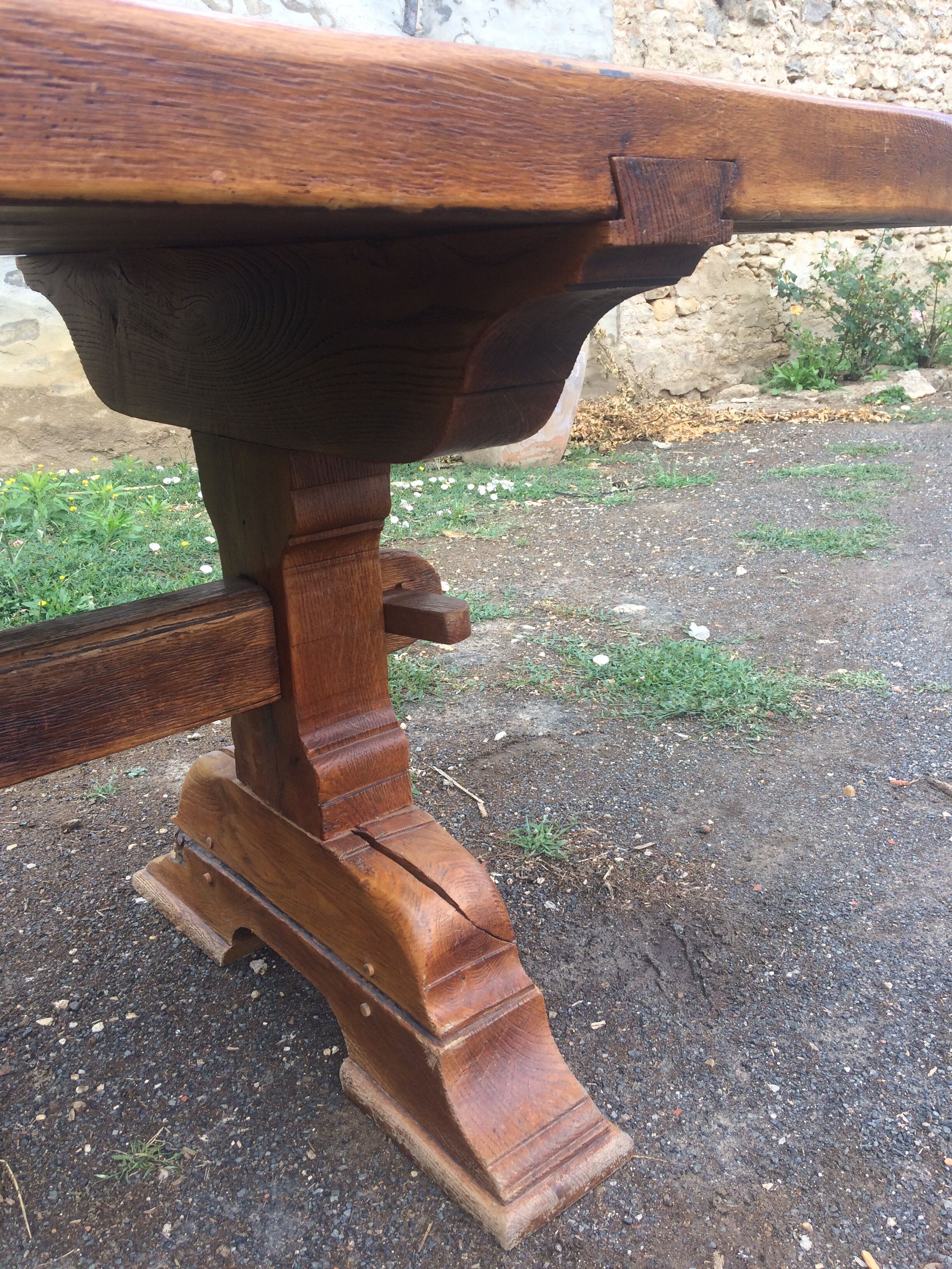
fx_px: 1063
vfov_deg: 61.7
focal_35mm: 29
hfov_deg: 48.2
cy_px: 634
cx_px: 476
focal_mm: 4.15
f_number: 2.2
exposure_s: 1/306
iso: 32
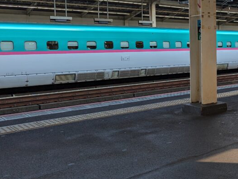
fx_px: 324
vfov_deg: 30.8
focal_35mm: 47
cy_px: 62
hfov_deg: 36.7
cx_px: 232
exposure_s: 1/1287
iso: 41
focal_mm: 6.81
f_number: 1.85
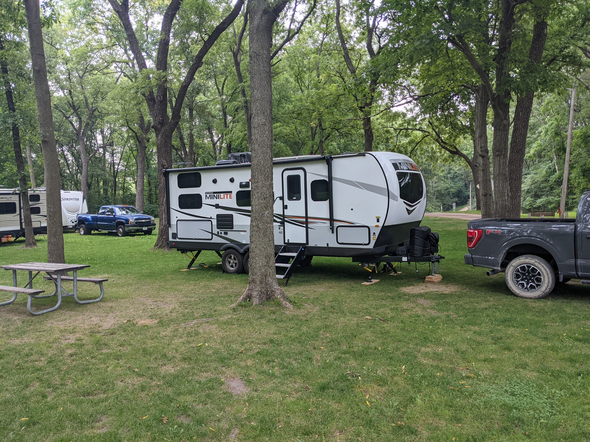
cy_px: 221
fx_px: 460
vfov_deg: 51.4
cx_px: 295
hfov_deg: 65.3
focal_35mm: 27
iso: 114
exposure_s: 1/354
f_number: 1.73
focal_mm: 4.38
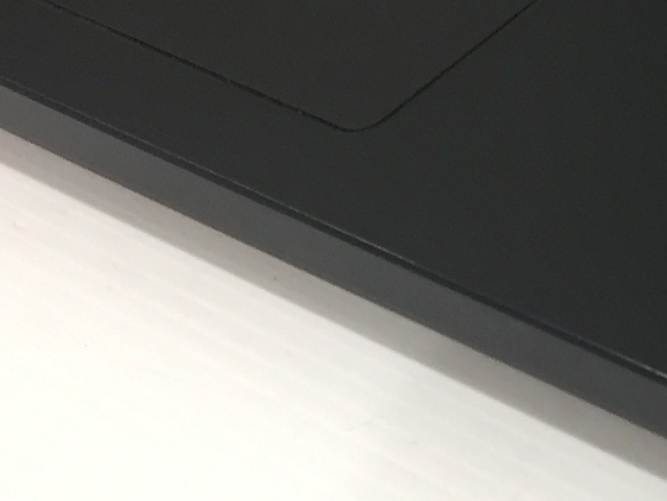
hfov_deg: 17.7
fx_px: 1909
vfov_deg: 14.8
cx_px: 1006
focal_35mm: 99
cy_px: 57
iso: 125
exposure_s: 1/33
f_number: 2.2
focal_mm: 4.15
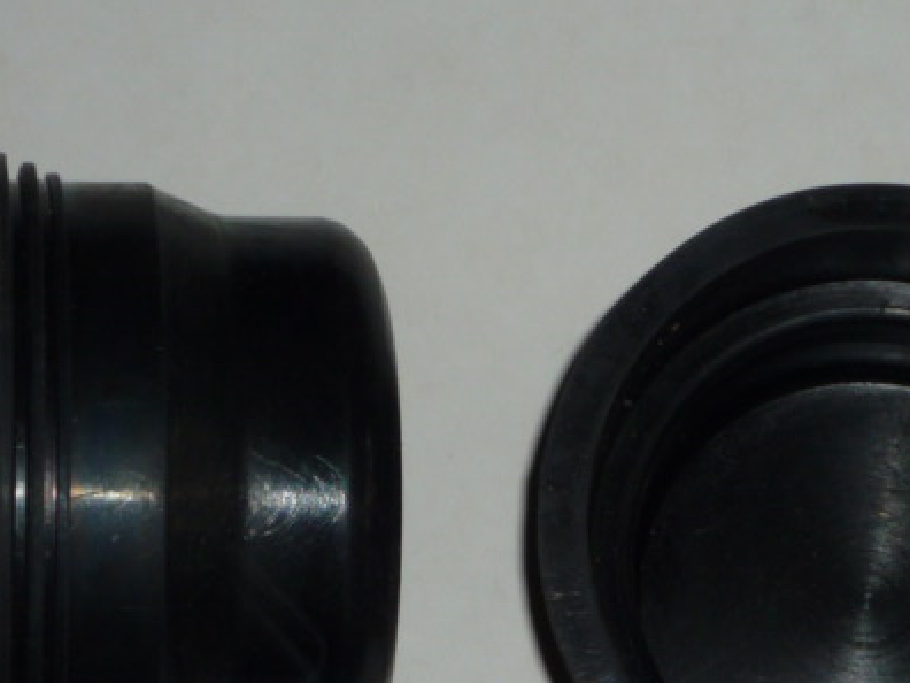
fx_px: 3786
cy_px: 492
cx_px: 574
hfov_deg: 13.7
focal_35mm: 144
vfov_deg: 10.3
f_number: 4.9
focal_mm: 8.8
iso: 100
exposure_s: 1/40
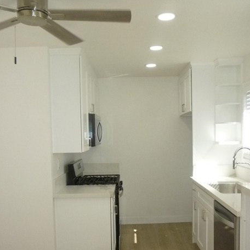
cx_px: 127
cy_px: 156
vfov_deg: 45.7
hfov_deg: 46.0
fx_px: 294
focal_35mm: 36
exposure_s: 1/400
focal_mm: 5.2
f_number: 3.3
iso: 400
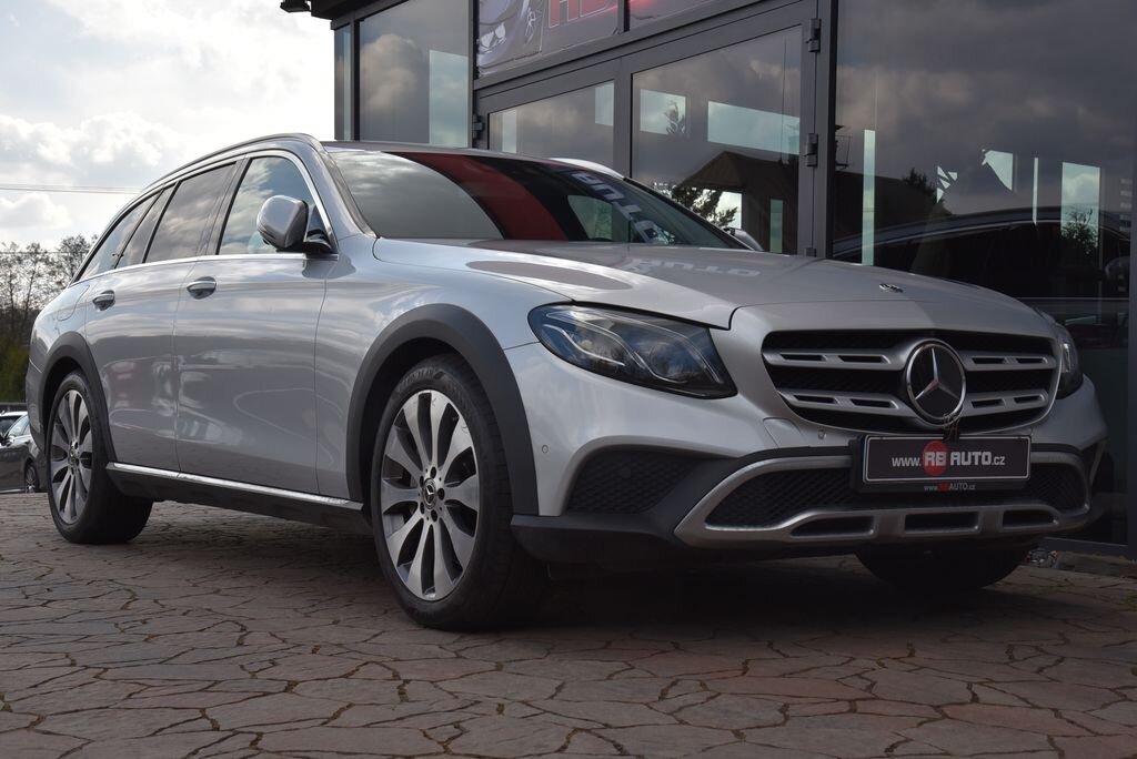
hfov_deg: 38.2
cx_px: 568
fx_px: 1643
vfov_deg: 26.0
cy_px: 380
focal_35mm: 52
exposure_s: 1/500
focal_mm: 52
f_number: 11
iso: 500
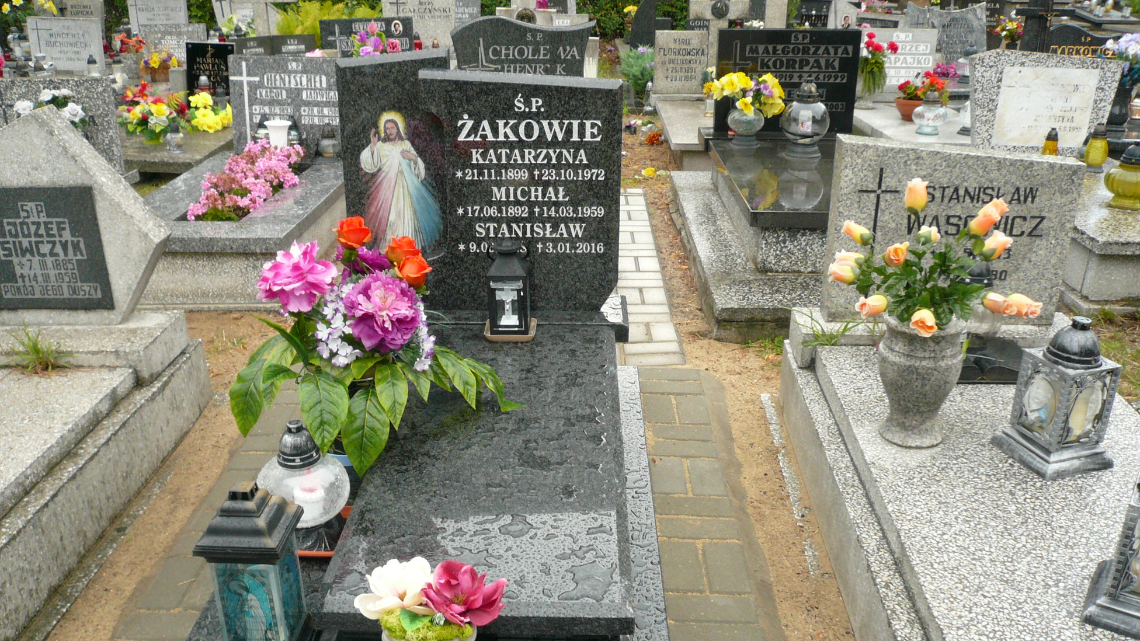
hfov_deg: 61.0
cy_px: 389
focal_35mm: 32
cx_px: 550
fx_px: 967
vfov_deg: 36.5
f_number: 2.8
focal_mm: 4.6
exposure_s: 1/100
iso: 100
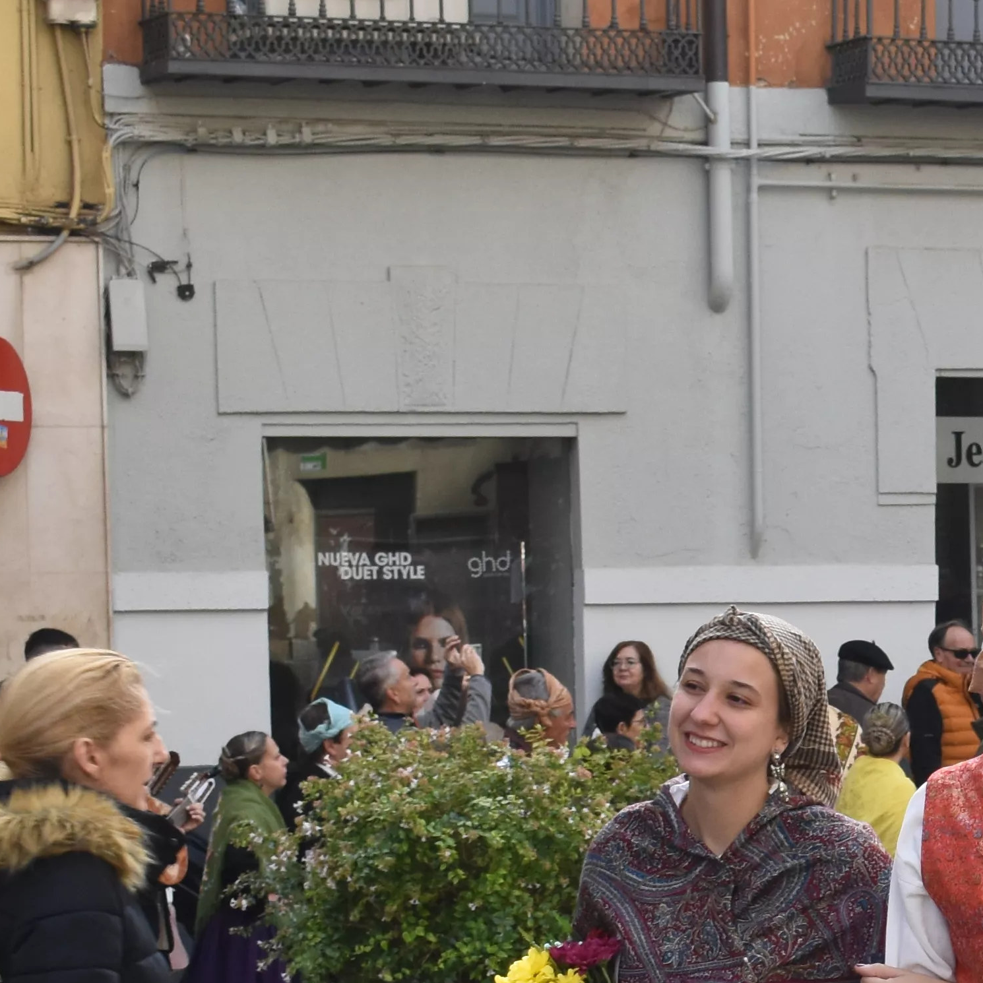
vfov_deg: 11.3
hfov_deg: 10.9
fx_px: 4948
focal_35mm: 154
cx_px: 1550
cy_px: 929
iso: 400
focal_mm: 30
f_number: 8
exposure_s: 1/250
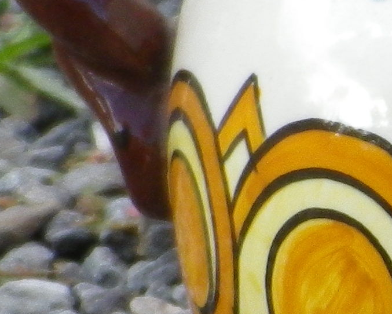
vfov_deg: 9.3
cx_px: 727
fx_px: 1926
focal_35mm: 166
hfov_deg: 10.8
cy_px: 200
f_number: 3.5
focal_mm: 4.5
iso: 80
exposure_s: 1/160
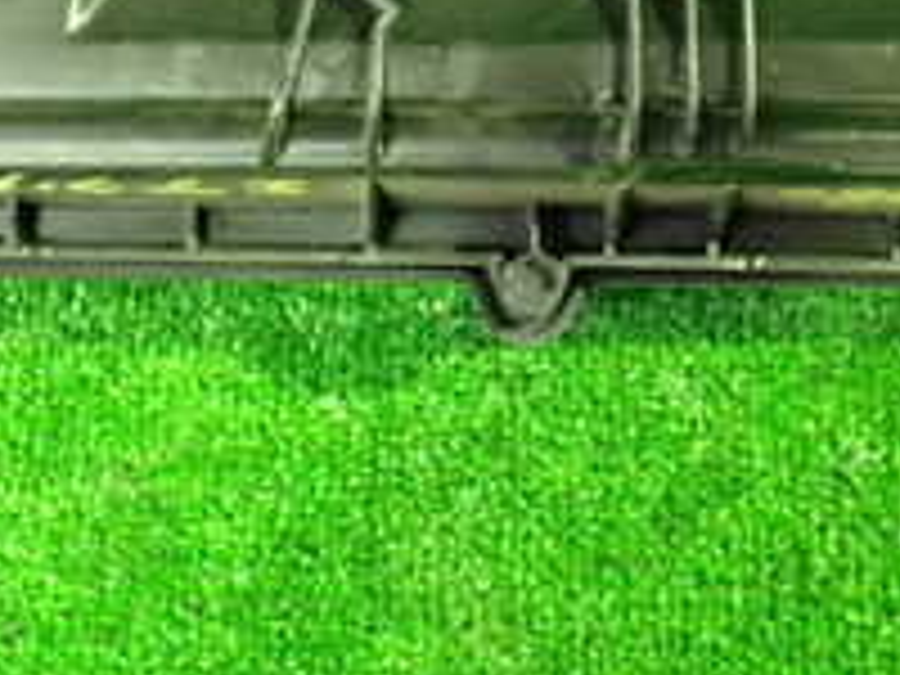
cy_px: -166
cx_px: 400
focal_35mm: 90
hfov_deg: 21.8
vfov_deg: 15.7
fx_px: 2340
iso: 800
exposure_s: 1/13
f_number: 2.3
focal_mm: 5.4
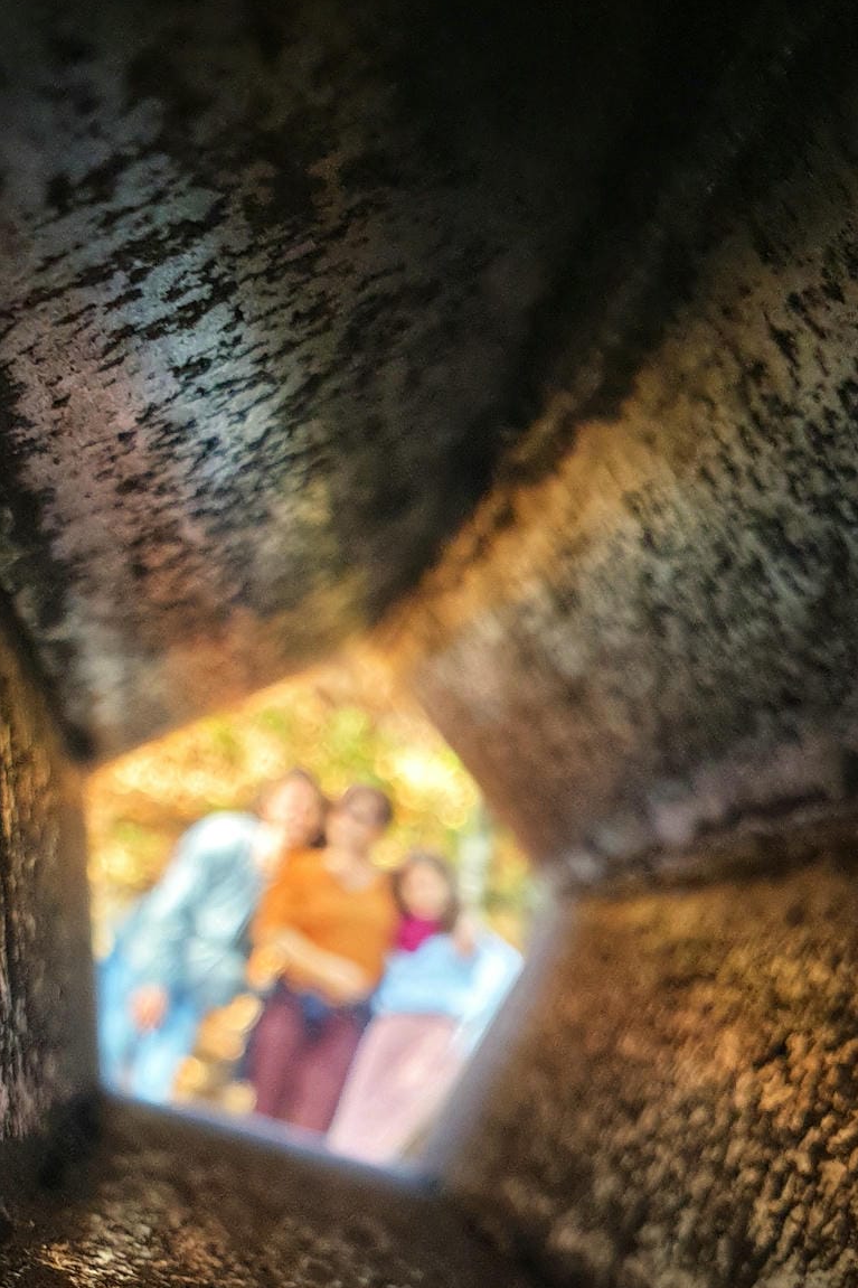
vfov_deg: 40.5
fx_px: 1681
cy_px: 1002
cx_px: 283
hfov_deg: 28.4
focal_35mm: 47
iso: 200
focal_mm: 4.3
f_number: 2.4
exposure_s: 1/50
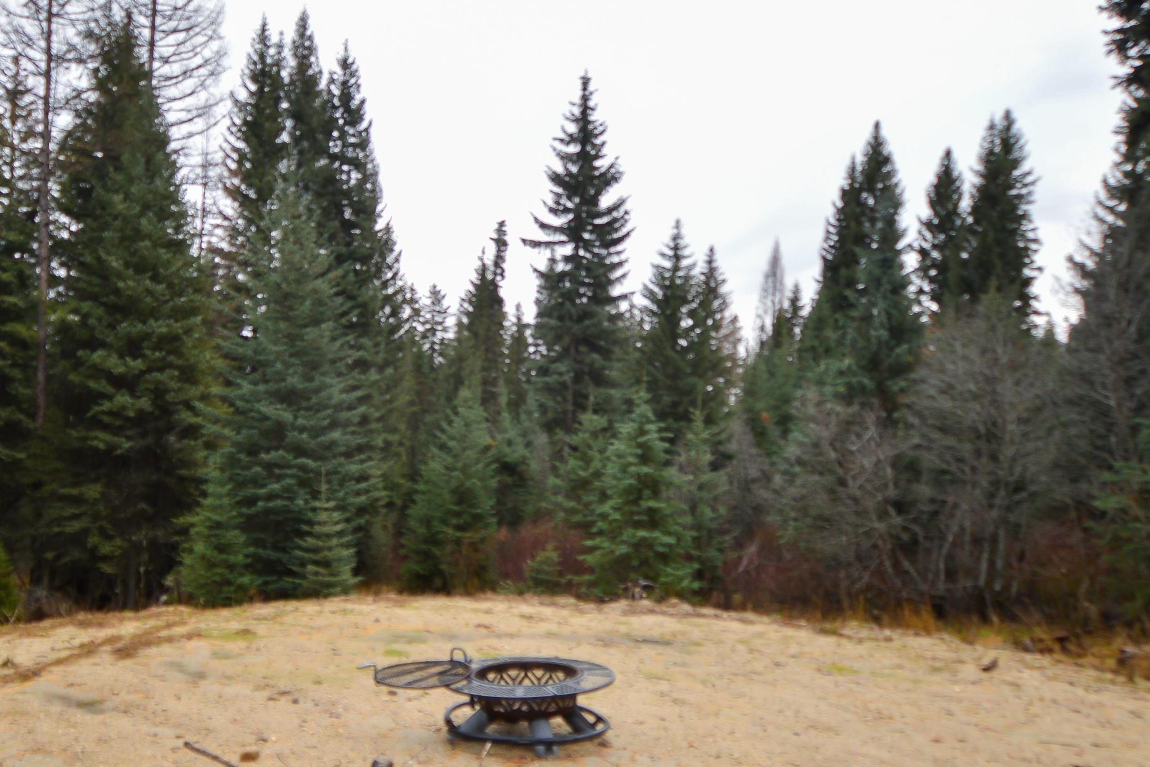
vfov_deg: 49.9
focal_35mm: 25
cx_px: 417
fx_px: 799
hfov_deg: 70.1
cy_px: 542
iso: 100
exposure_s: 1/200
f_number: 4
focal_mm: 10
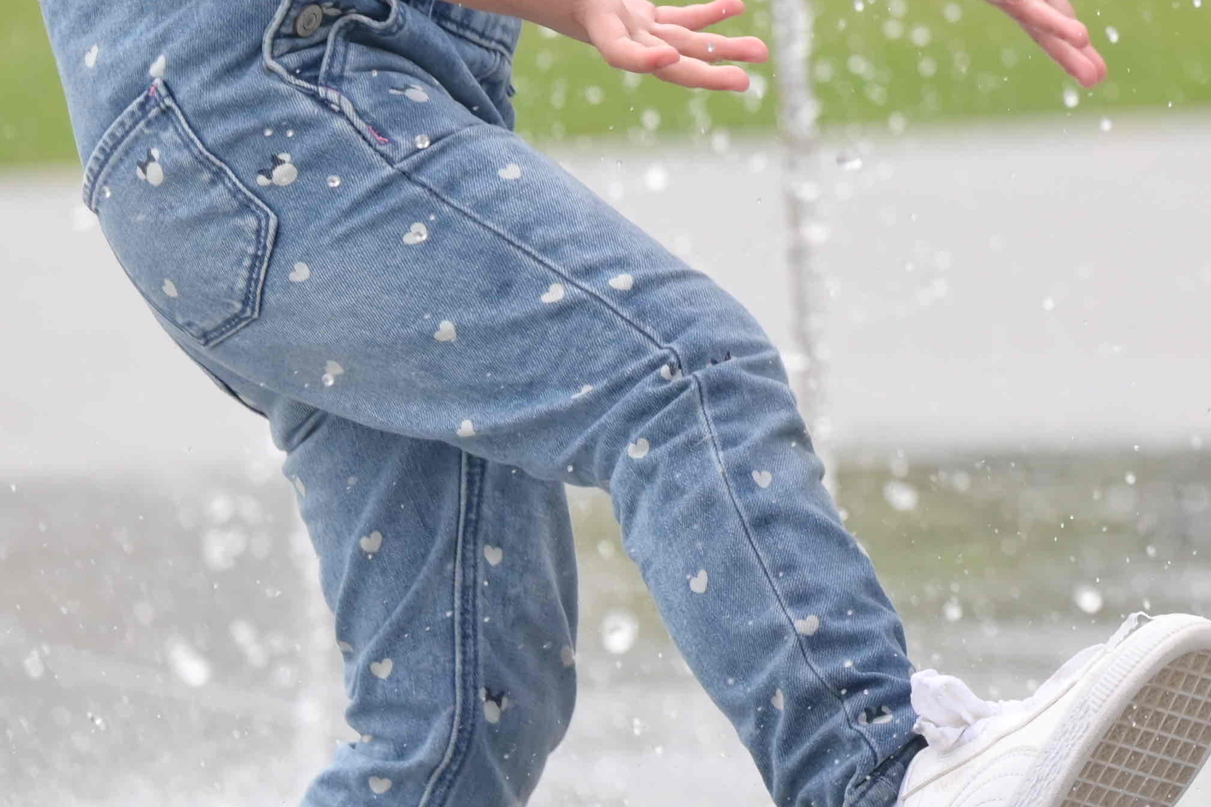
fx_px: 17962
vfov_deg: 2.6
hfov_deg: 3.8
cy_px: -668
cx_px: 2178
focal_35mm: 534
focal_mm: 130
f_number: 4.5
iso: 500
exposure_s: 1/3200
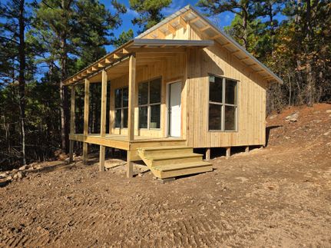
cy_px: 124
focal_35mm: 23
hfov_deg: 73.9
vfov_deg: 58.9
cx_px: 166
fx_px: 220
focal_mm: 6.3
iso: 12
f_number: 1.7
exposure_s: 1/864
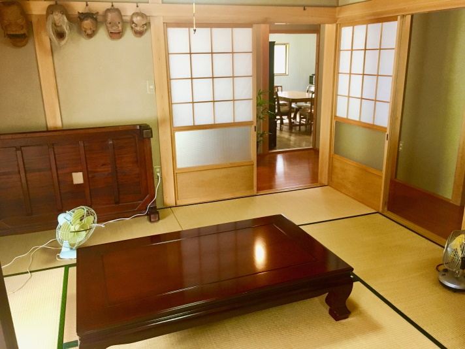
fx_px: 390
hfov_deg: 61.7
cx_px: 232
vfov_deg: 48.2
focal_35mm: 29
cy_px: 174
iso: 160
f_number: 2.2
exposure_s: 1/30
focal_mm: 4.15
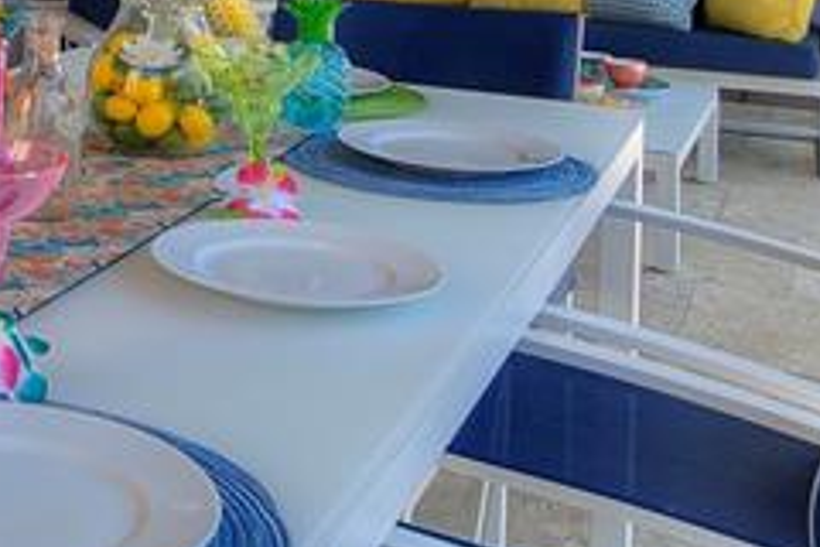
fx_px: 1458
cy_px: -212
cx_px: -150
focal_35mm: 64
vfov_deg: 19.2
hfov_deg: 27.8
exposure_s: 1/50
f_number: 4.5
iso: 100
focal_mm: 10
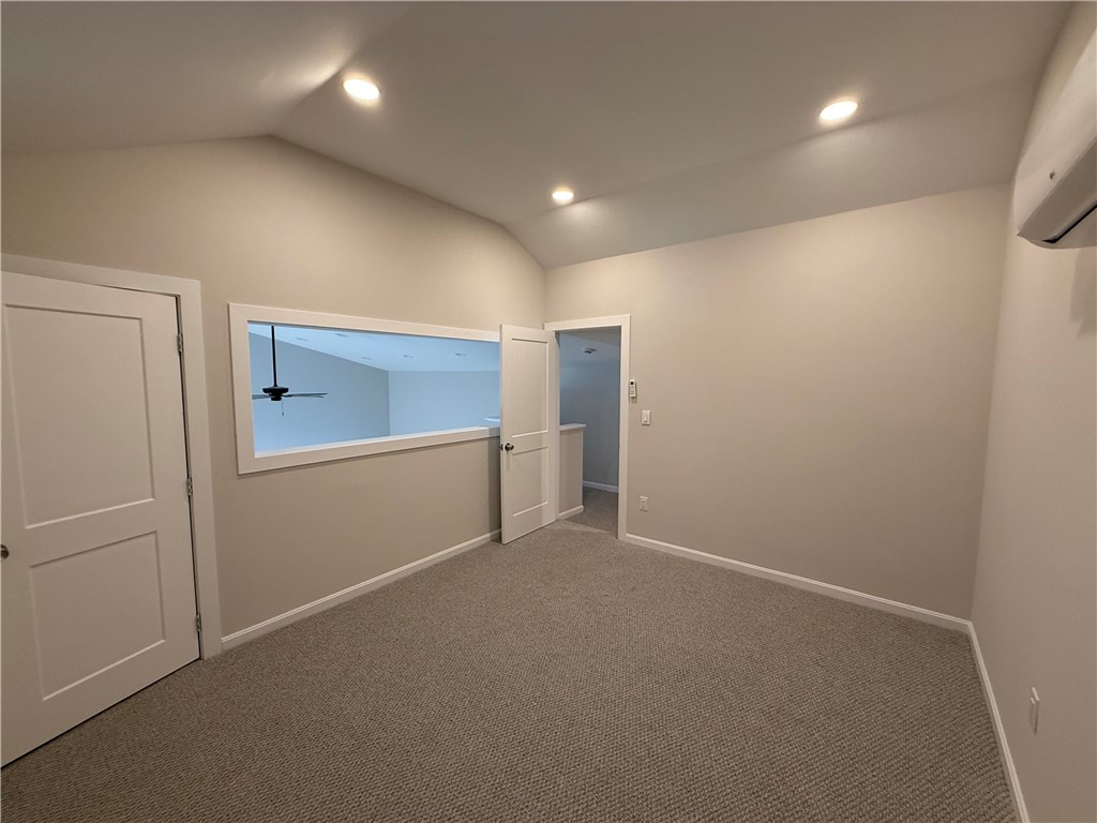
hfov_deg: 102.1
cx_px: 548
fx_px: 444
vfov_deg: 85.7
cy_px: 412
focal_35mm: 14
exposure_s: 1/120
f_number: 2.2
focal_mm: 2.22
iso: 320
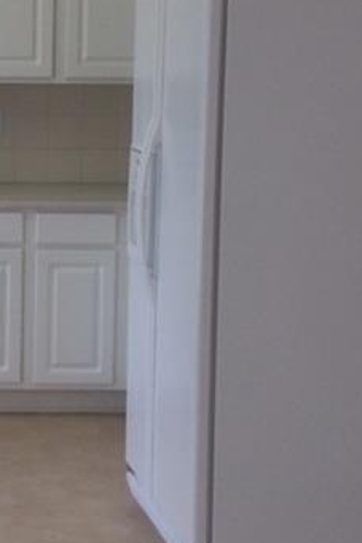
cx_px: -142
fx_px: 1507
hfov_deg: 13.1
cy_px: 168
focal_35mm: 100
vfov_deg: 20.3
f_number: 2.4
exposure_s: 1/30
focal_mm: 3.3
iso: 32
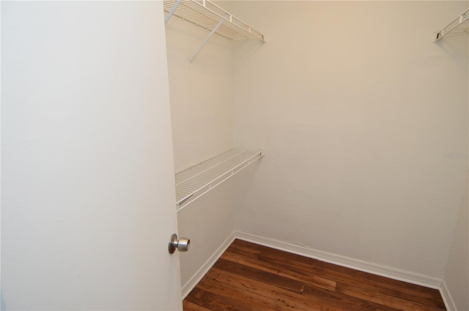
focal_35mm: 18
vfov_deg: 67.3
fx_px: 234
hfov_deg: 90.1
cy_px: 156
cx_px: 234
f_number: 4
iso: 450
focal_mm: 12
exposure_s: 1/60
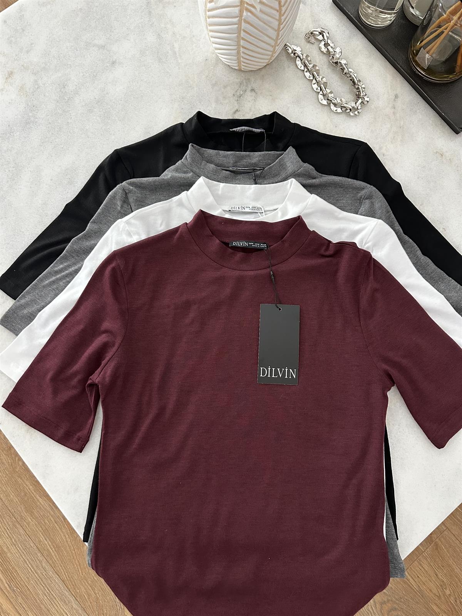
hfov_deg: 56.8
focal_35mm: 24
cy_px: 308
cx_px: 231
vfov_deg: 71.6
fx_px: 427
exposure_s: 1/50
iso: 400
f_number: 1.78
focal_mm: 6.86
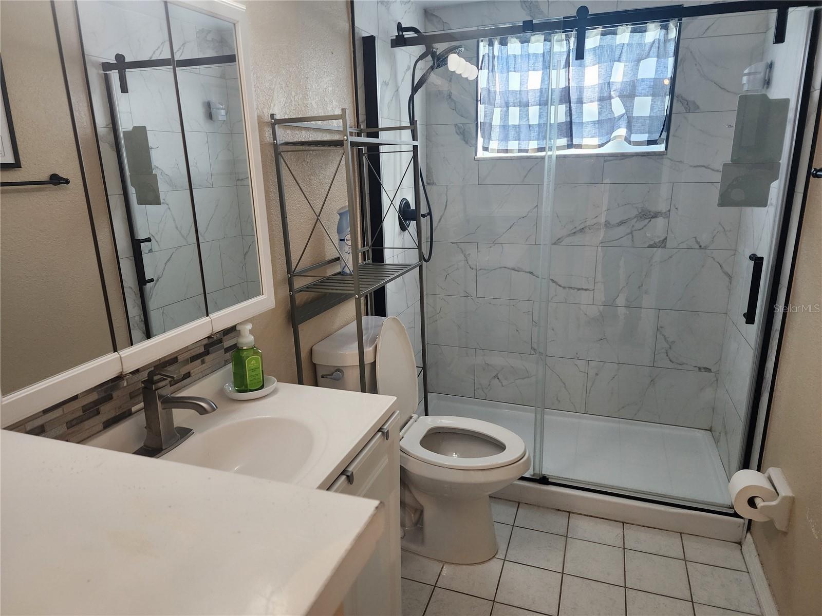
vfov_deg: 58.9
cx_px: 411
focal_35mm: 23
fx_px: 546
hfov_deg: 73.9
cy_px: 308
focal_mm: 6.4
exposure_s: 1/120
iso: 320
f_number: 1.8
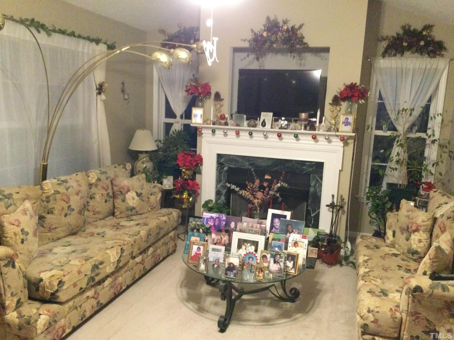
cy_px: 170
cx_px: 227
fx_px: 407
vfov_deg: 45.4
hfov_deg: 58.4
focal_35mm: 31
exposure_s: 1/15
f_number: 2.4
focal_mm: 3.3
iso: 320
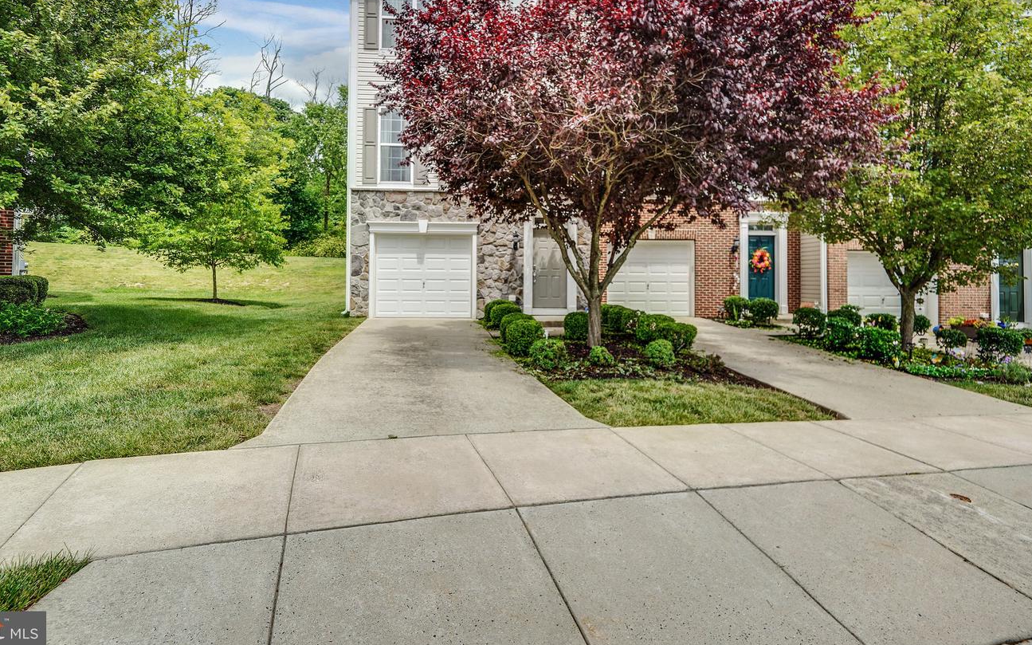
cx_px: 496
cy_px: 269
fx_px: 478
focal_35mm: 17
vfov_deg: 67.5
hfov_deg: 94.3
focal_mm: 15
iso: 100
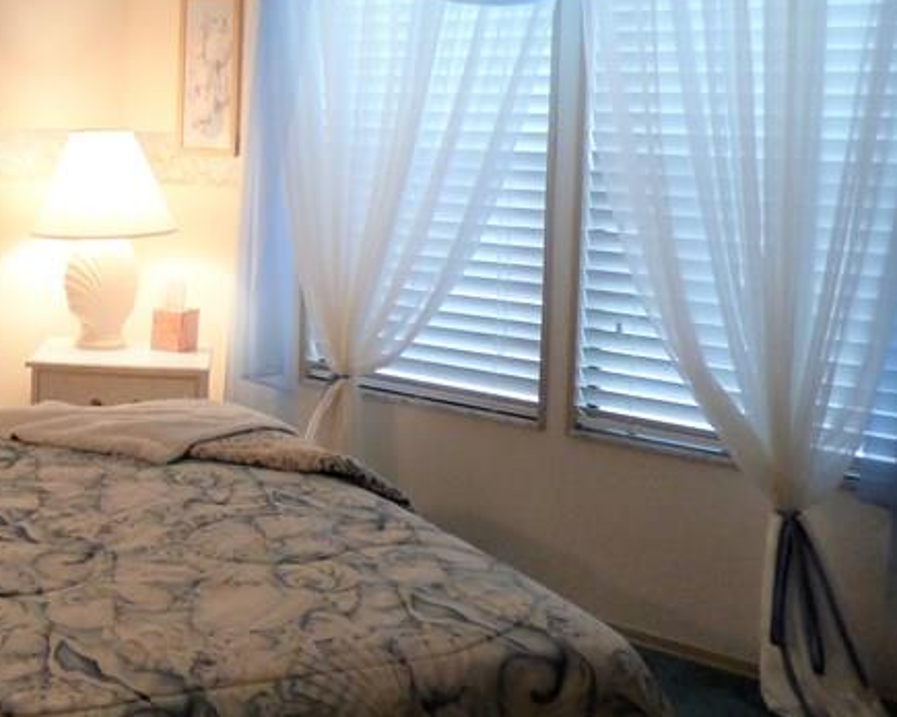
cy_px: 175
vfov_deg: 32.1
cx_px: 68
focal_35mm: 46
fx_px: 1221
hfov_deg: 37.4
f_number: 2.8
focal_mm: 3.58
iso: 250
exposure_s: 1/60
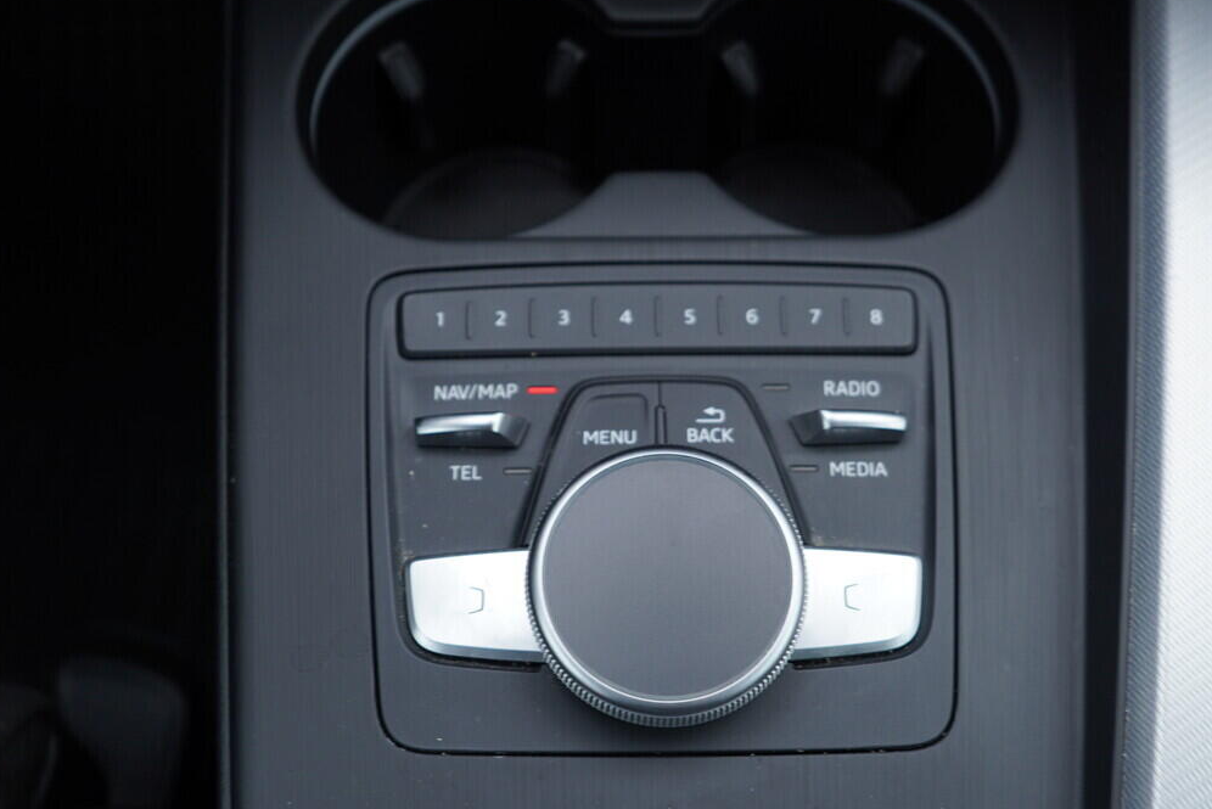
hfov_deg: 51.9
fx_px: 1246
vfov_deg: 36.0
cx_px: 610
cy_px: 407
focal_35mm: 37
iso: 125
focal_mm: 24
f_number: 3.2
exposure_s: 1/50
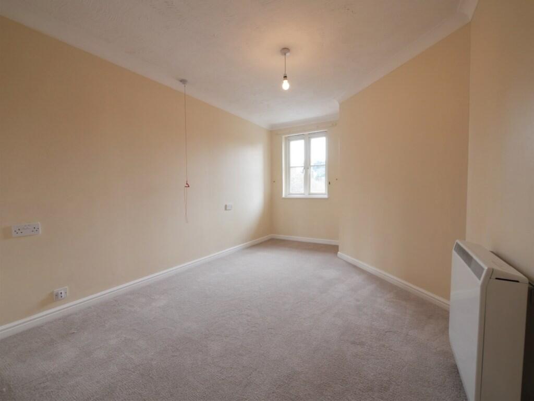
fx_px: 216
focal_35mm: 14
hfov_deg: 102.0
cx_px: 267
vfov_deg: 85.7
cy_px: 200
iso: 250
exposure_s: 1/60
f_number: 4
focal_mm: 7
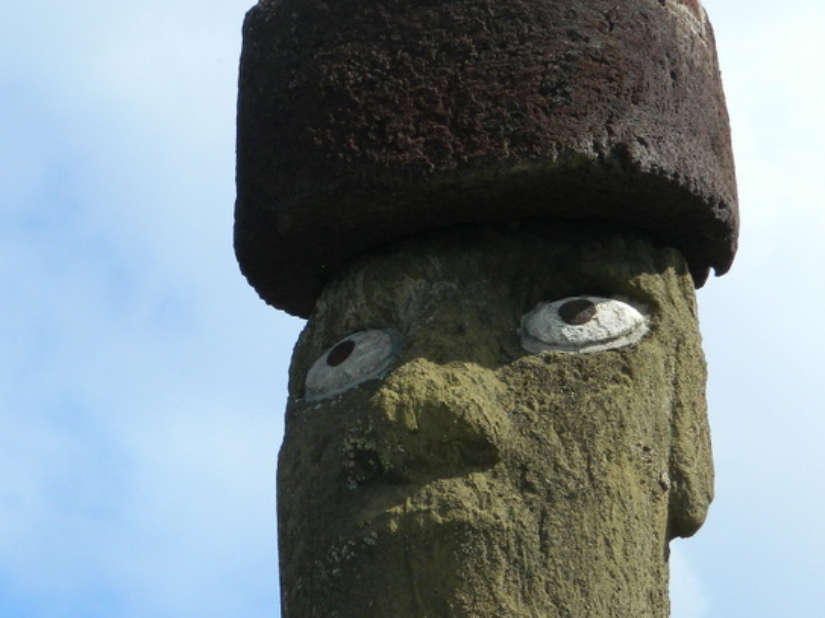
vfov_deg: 9.4
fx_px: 3766
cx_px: 476
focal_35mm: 158
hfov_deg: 12.5
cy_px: 309
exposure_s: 1/800
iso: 110
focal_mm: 15.1
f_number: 4.2
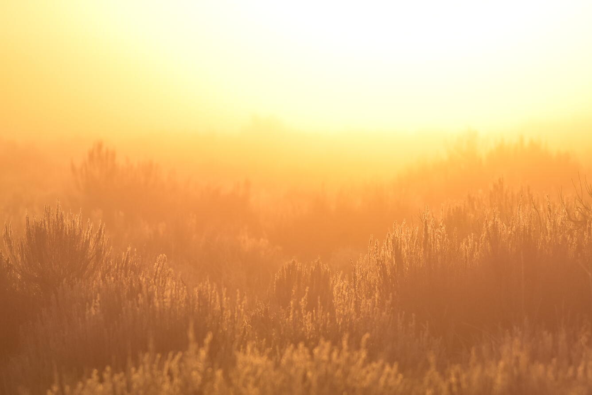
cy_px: 198
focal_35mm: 330
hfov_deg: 6.2
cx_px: 296
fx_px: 5427
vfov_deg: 4.2
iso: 1000
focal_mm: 220
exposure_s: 1/5000
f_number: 8
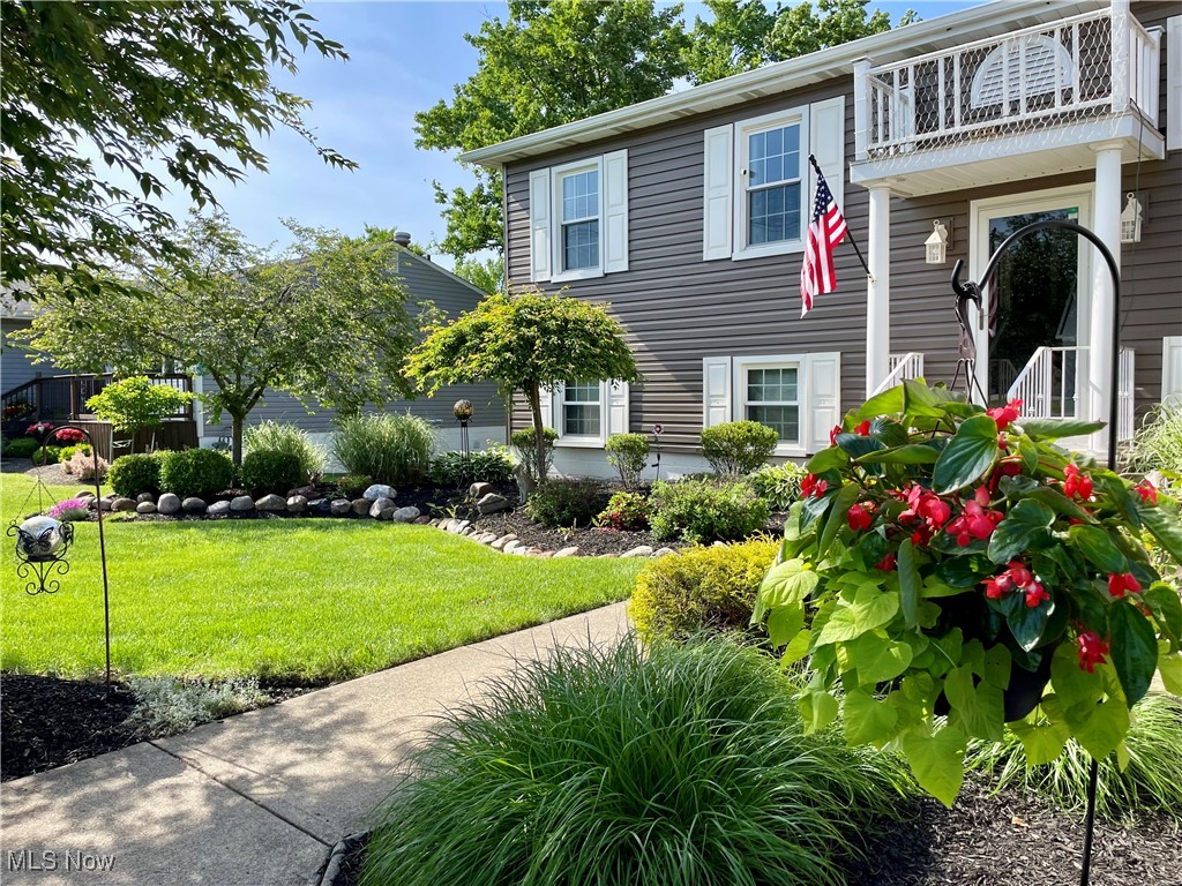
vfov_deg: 53.1
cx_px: 591
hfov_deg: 67.3
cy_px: 443
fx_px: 888
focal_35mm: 26
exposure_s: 1/1335
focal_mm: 4.2
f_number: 1.6
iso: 32
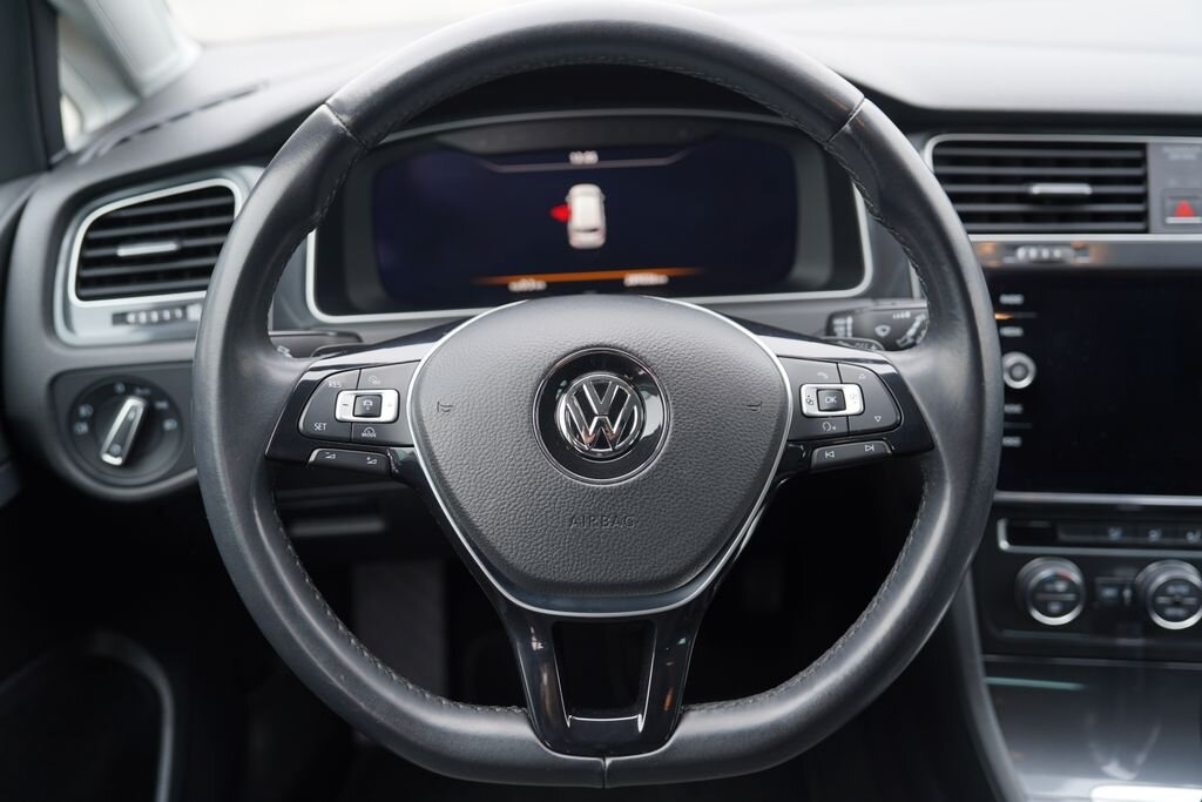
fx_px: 1069
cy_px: 401
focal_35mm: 32
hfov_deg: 58.7
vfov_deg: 41.1
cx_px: 601
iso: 125
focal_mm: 32
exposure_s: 1/40
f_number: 2.8
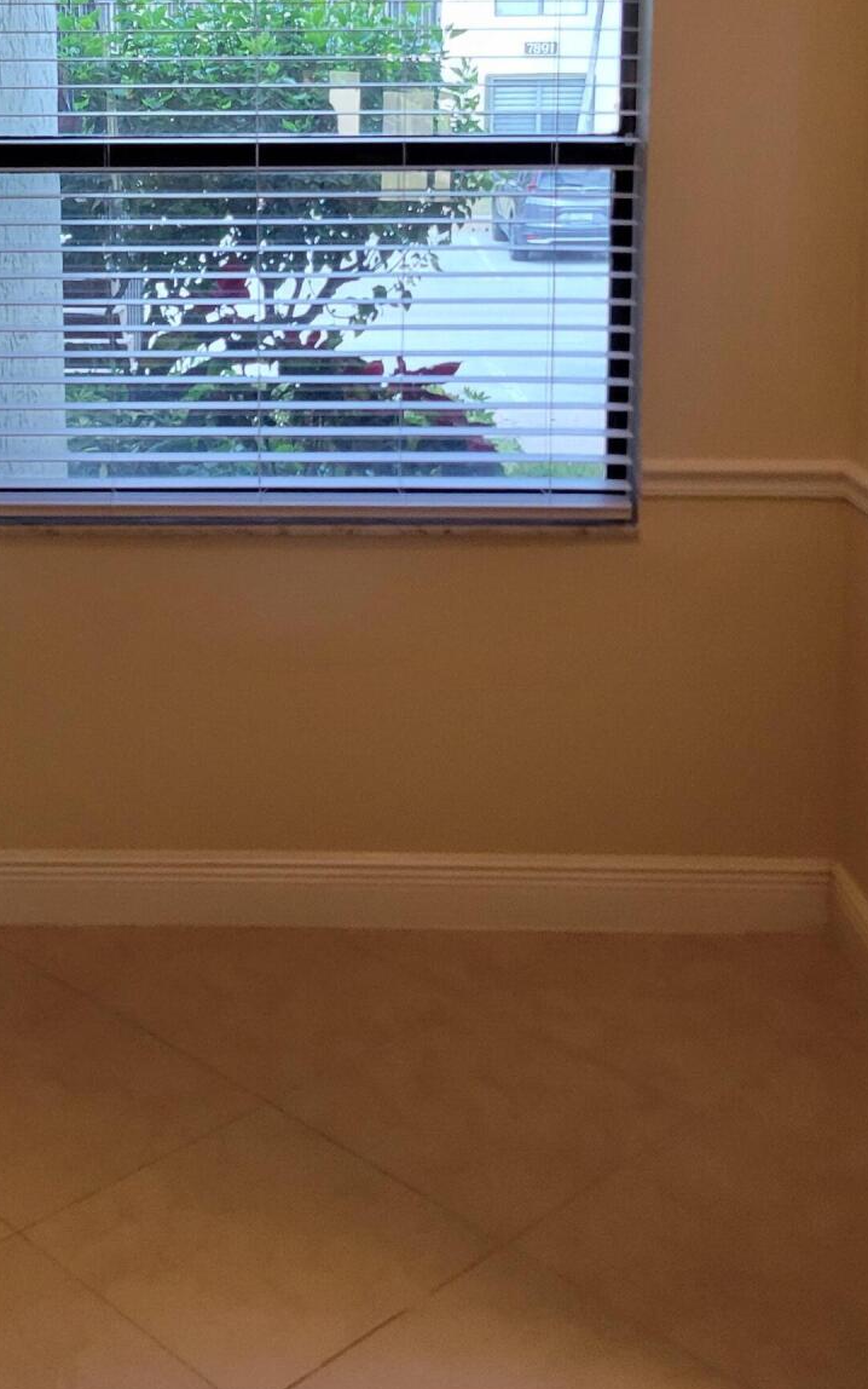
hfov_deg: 26.5
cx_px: 215
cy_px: 370
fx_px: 1816
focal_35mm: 48
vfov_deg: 40.8
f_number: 1.8
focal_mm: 5.4
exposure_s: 1/120
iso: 320
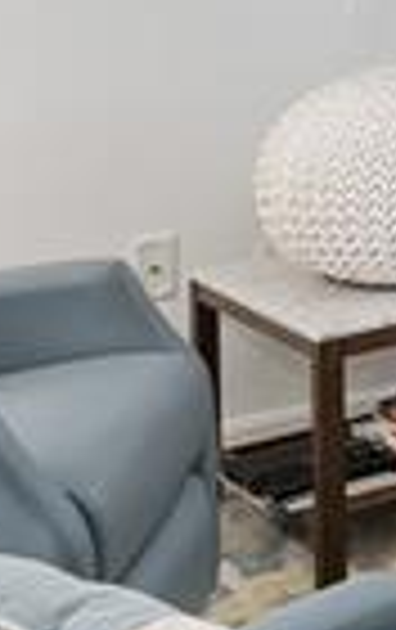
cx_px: 1224
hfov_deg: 9.5
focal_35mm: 104
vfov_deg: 18.4
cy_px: -216
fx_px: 1789
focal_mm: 14
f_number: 8
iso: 400
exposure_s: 1/13
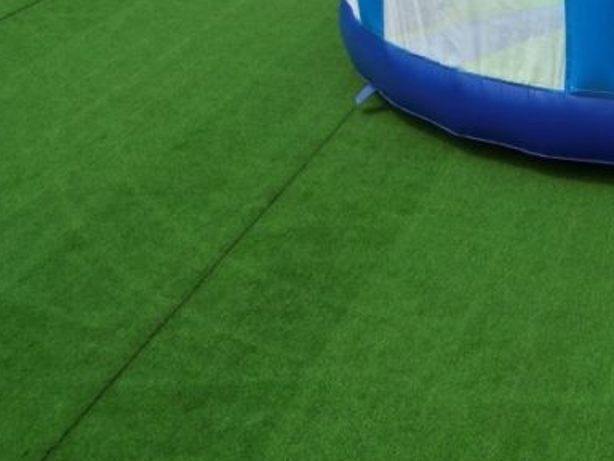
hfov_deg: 25.9
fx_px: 1135
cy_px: -131
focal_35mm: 64
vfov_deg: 20.9
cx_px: 796
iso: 100
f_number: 1.7
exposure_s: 1/4000
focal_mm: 6.72
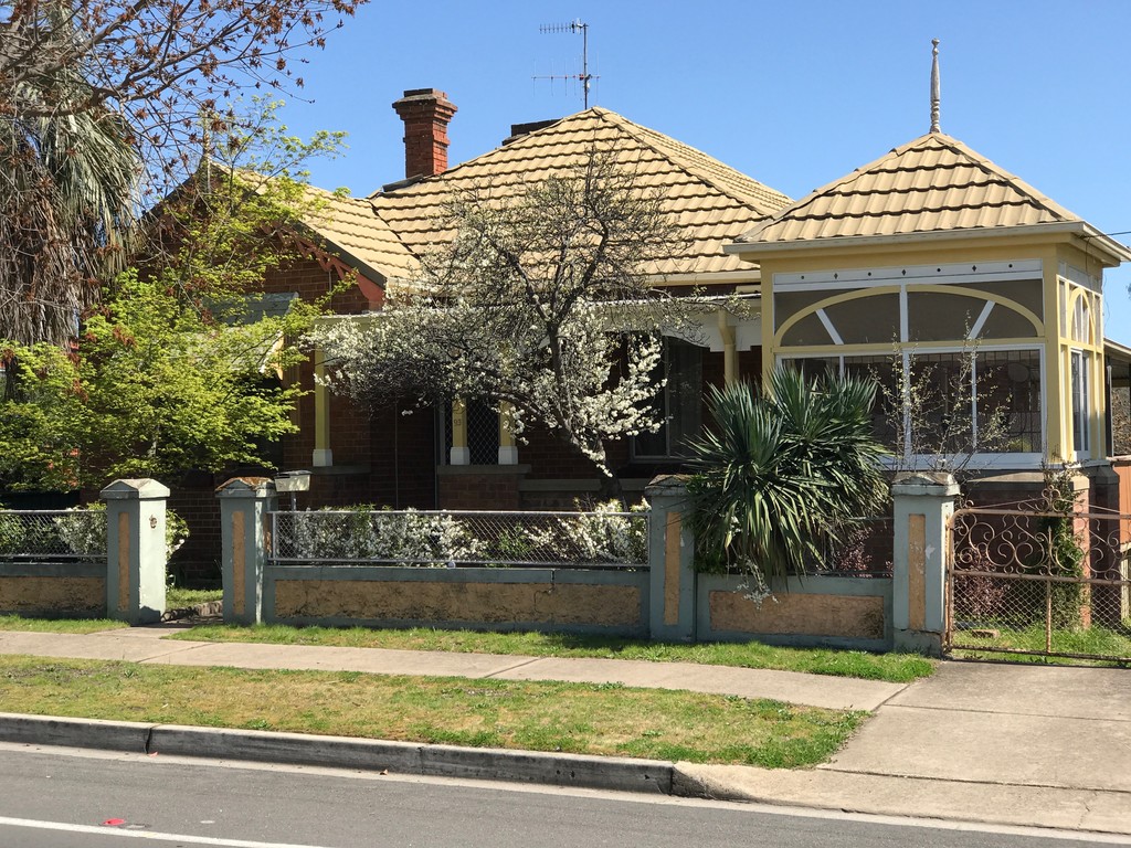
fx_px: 1862
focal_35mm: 57
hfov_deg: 33.8
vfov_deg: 25.7
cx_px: 566
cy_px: 424
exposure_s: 1/584
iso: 20
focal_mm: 6.6
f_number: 2.8
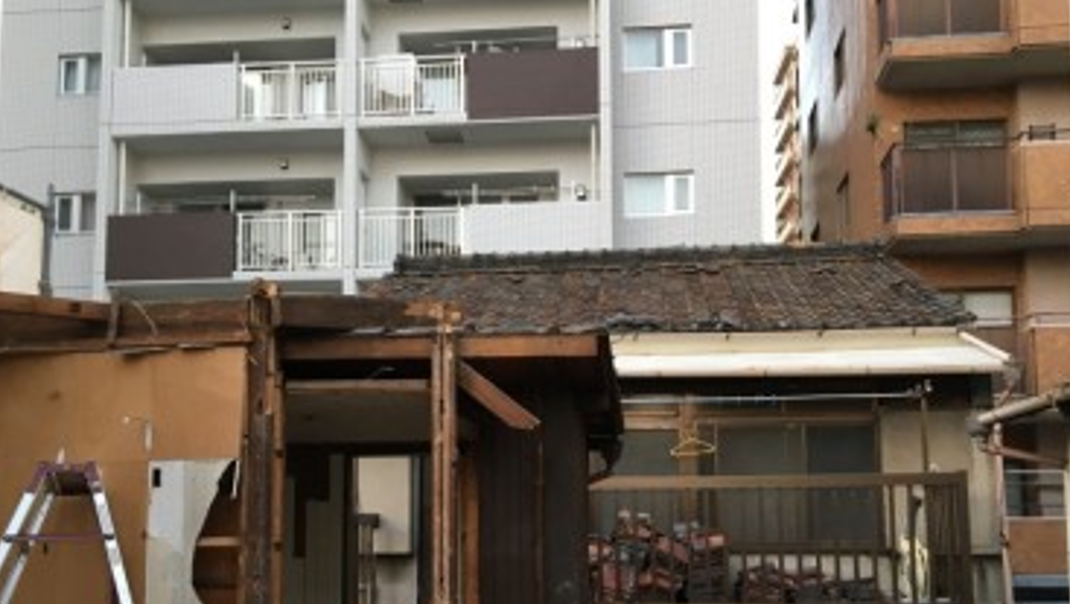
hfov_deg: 53.9
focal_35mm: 37
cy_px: 416
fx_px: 1050
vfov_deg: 31.7
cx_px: 566
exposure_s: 1/30
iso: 64
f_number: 2.2
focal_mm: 4.15
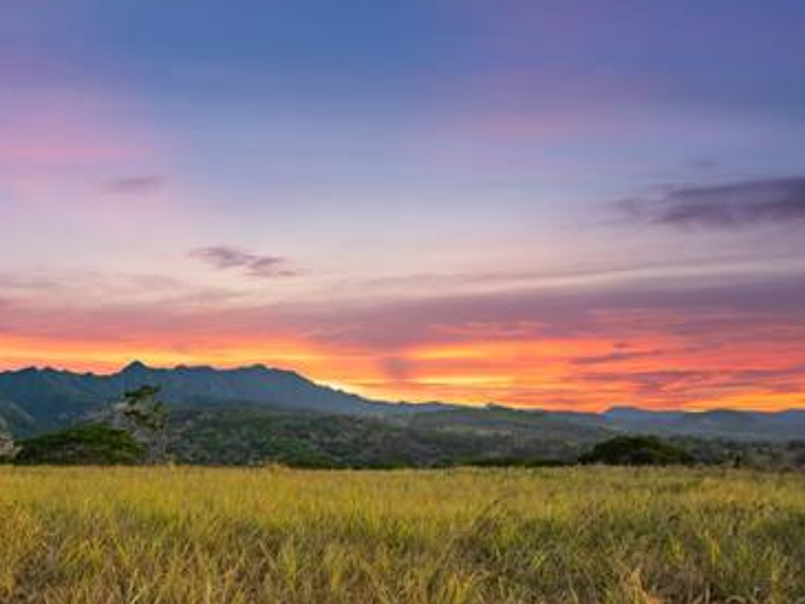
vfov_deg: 47.6
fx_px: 651
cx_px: 118
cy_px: 465
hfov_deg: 56.8
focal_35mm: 28
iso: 800
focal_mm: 8
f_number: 4
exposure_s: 1/100
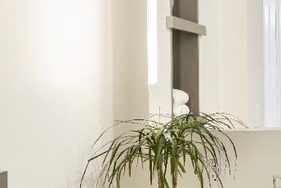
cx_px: 356
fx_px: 477
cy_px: 124
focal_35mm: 61
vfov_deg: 22.2
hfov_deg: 27.8
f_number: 8
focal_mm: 14
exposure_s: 1/2.5
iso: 400
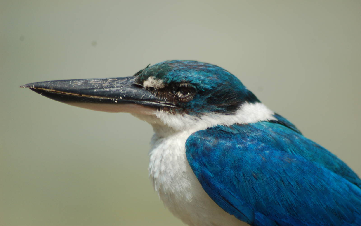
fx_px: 4516
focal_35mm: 459
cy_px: 106
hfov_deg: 4.6
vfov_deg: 2.9
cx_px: 181
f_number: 5.6
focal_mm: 300
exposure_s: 1/1600
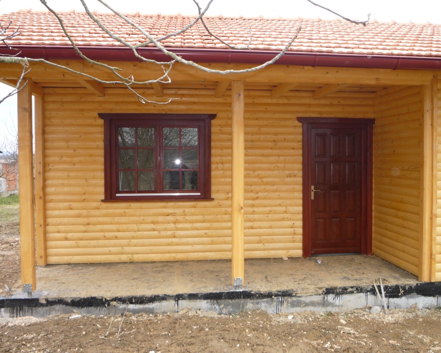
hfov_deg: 55.6
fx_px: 418
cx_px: 229
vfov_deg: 45.8
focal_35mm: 32
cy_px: 175
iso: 100
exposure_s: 1/80
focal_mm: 5.2
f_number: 3.3
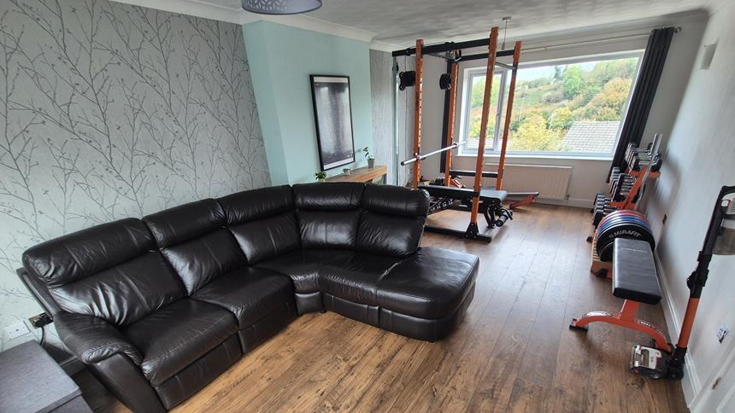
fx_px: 292
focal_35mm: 15
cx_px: 369
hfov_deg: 103.0
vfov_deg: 68.7
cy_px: 273
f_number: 2.2
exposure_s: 1/50
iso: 125
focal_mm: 2.2
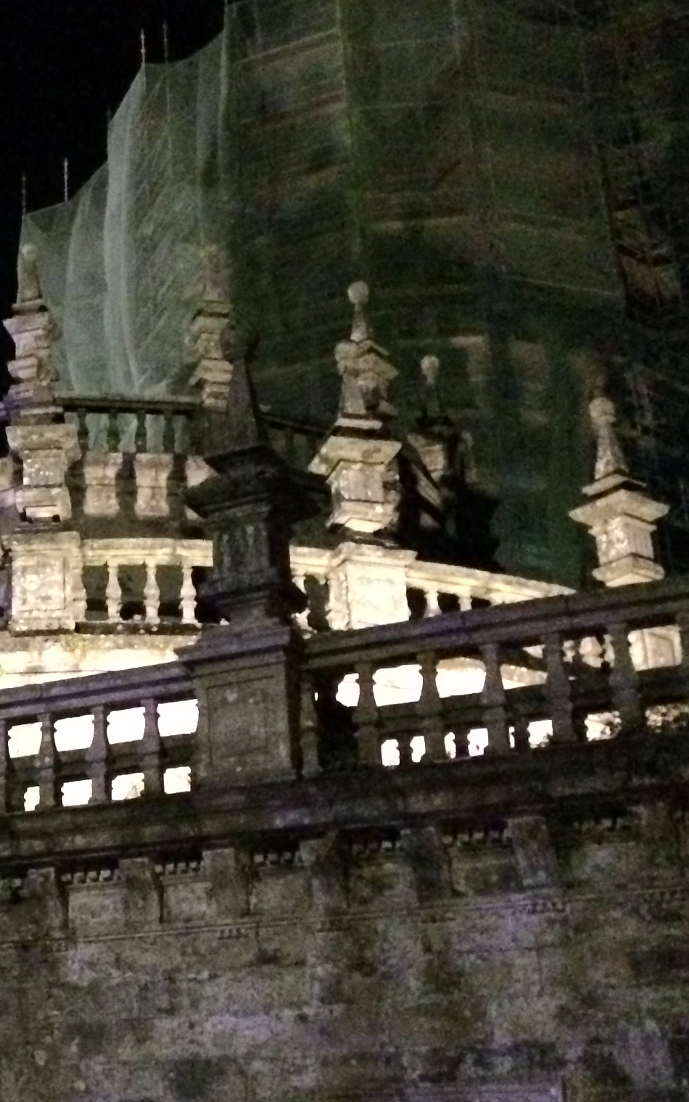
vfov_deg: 31.1
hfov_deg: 17.7
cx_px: -342
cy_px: 533
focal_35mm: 66
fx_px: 1983
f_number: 2.2
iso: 1600
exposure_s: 1/17
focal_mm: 4.15
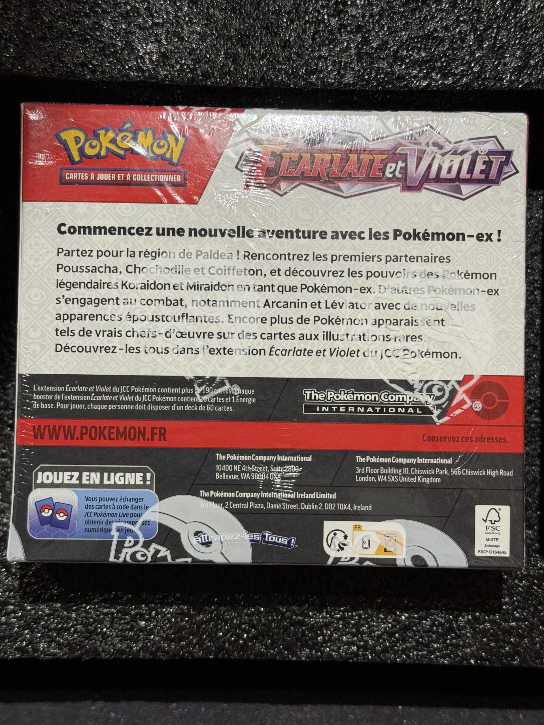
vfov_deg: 39.7
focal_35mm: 48
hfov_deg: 30.3
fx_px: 1006
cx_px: 272
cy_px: 362
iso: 100
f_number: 1.78
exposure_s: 1/60
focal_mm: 6.76
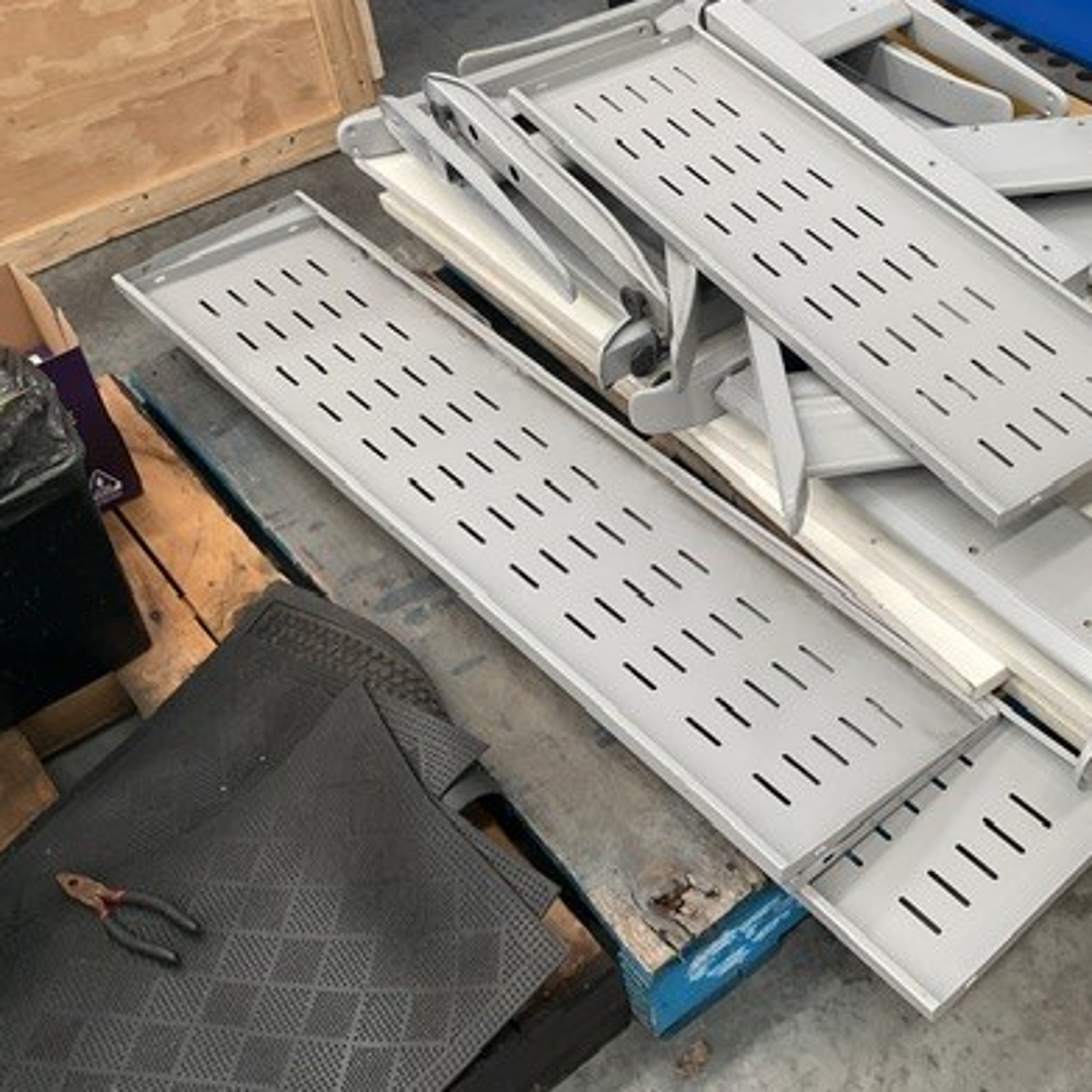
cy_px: 483
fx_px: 1499
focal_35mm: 42
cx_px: 821
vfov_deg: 40.0
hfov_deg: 39.0
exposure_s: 1/60
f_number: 1.8
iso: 40
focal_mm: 3
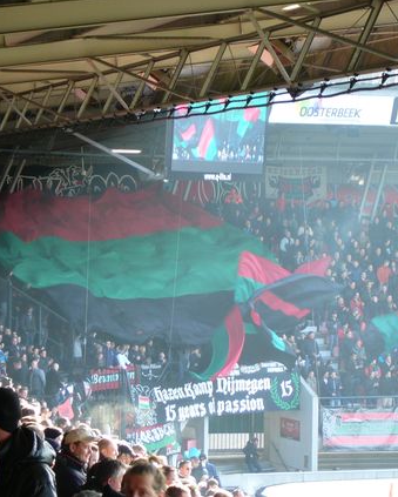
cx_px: 160
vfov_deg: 13.9
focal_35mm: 138
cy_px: 247
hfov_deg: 11.2
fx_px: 2030
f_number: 4.9
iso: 100
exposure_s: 1/25
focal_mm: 17.4
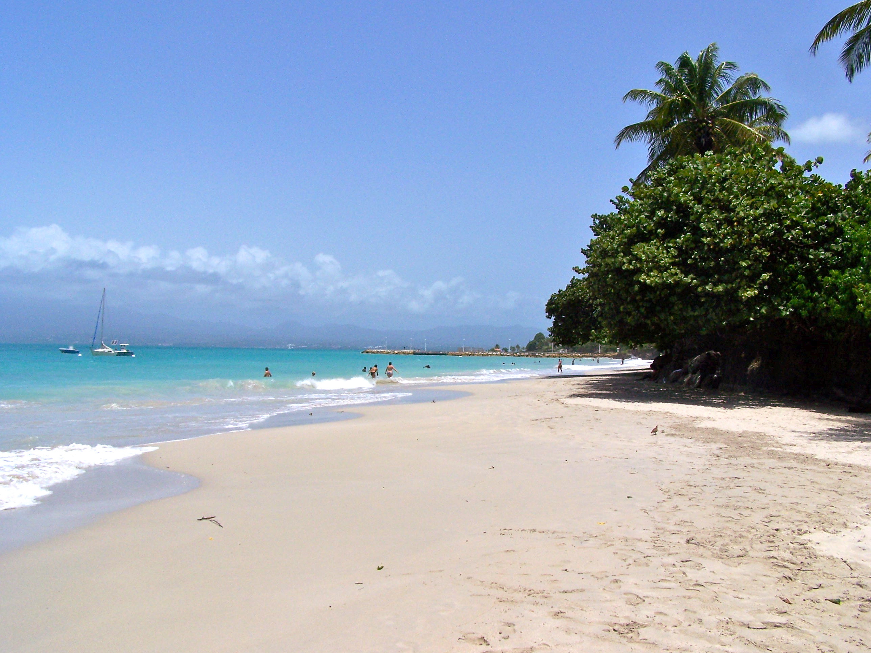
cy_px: 326
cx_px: 436
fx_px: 956
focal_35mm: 38
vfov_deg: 37.7
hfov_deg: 49.0
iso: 80
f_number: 5.6
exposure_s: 1/1000
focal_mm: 6.3
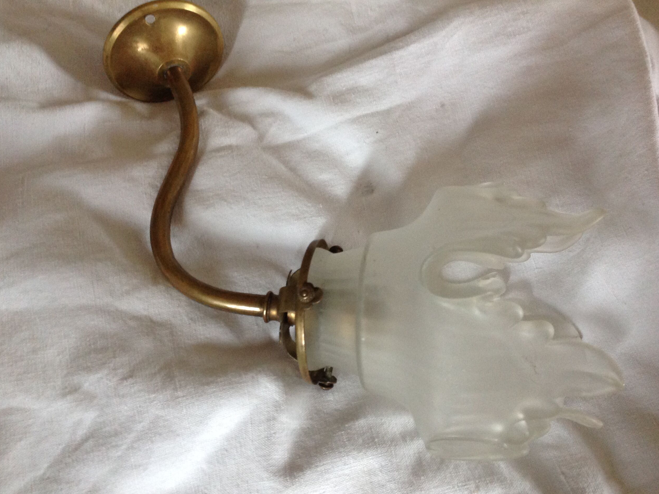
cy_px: 253
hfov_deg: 51.4
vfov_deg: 39.7
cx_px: 333
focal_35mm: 36
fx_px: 685
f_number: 2.4
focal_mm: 4.28
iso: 200
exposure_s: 1/15
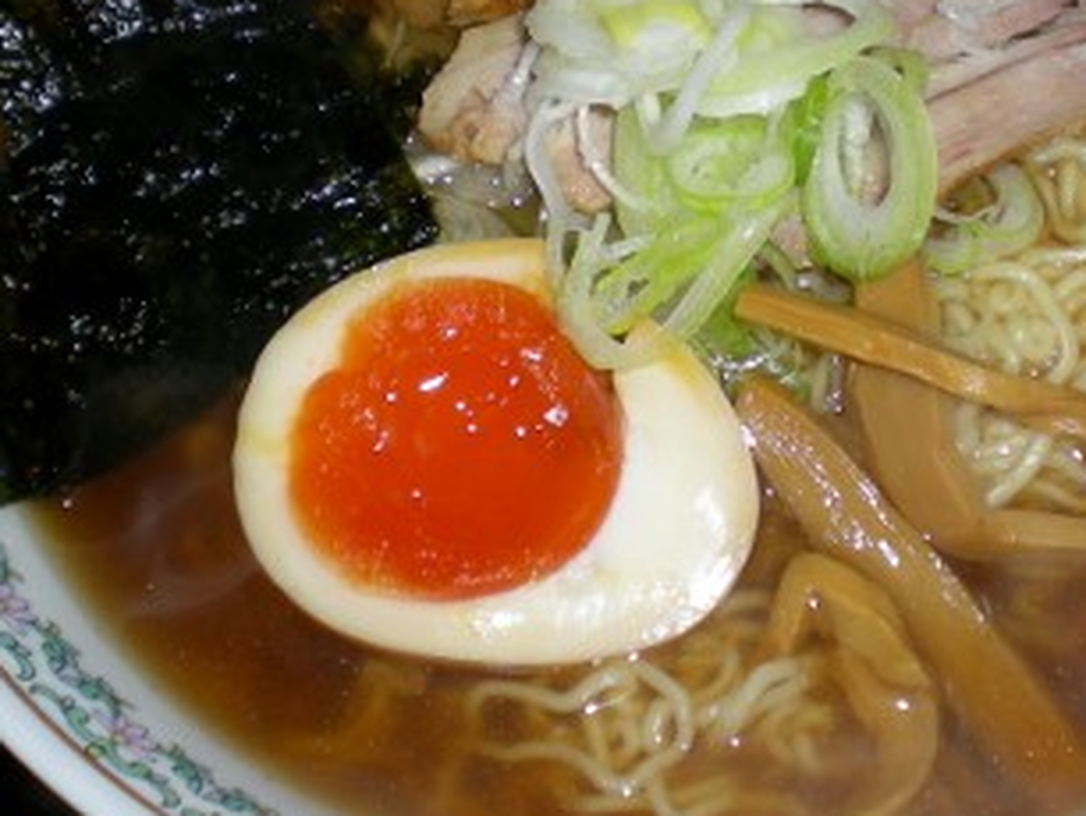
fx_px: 2889
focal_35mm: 92
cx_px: 710
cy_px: 128
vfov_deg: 15.9
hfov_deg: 21.2
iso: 50
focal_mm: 7.4
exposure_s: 1/60
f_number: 3.5
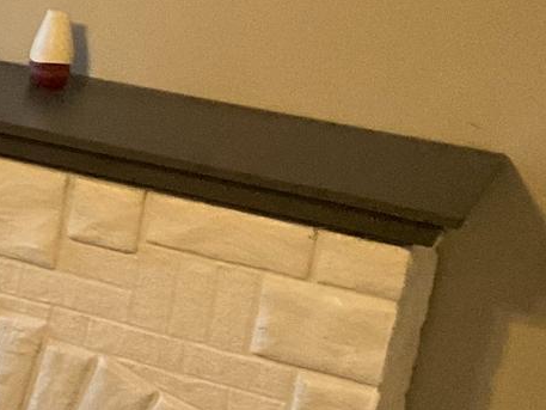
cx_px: -657
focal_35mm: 130
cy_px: 259
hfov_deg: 12.6
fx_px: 2051
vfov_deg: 11.4
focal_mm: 3
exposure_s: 1/60
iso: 200
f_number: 1.8
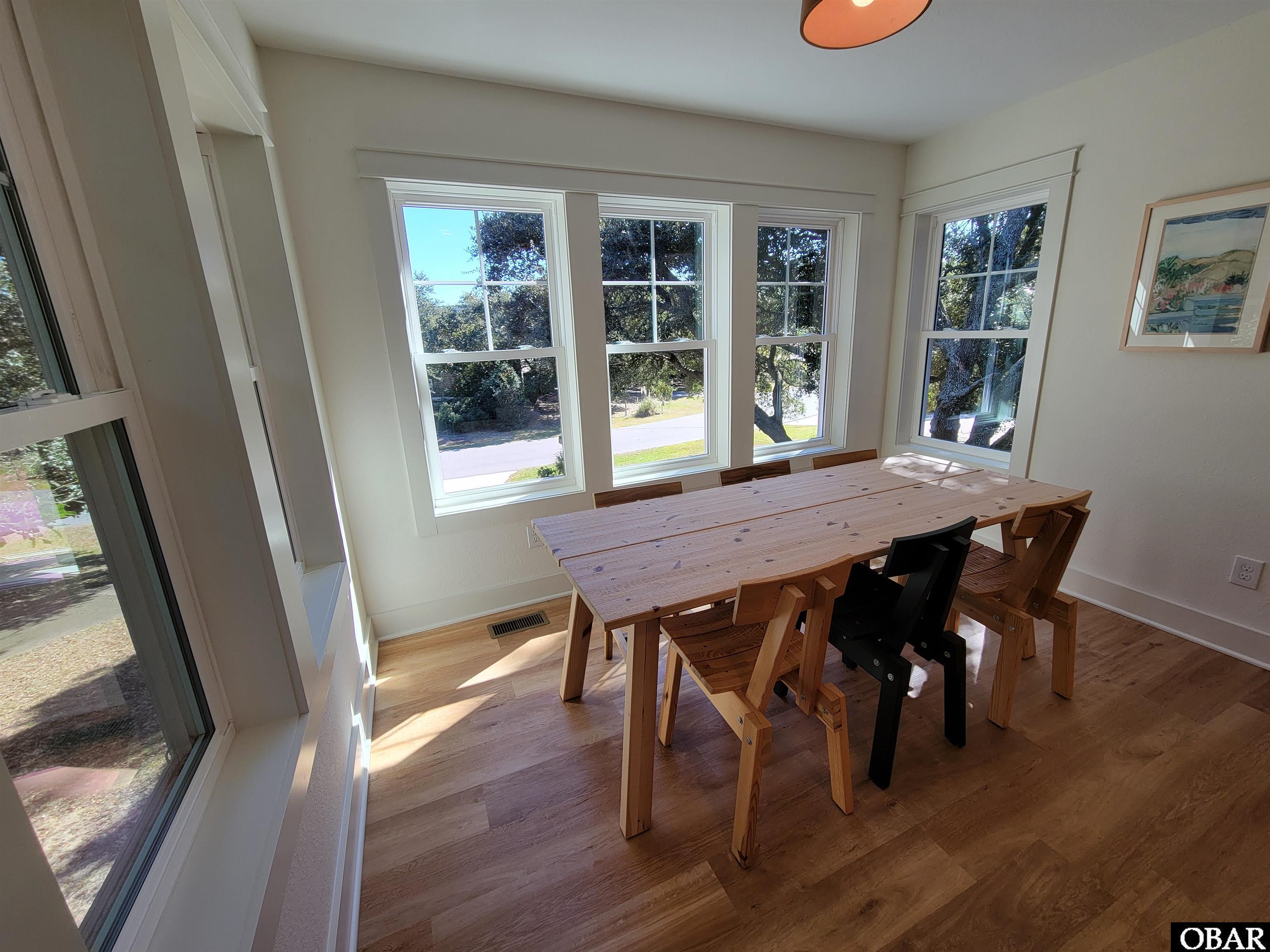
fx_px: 477
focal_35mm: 13
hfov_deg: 106.2
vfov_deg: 89.9
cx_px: 635
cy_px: 476
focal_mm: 2.2
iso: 50
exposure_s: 1/132
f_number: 2.2
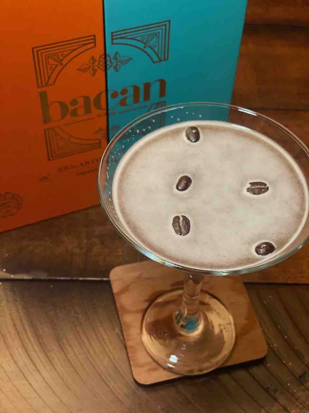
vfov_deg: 36.8
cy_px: 206
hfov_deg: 28.0
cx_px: 154
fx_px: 619
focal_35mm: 52
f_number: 2
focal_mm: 6
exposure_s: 1/30
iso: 400
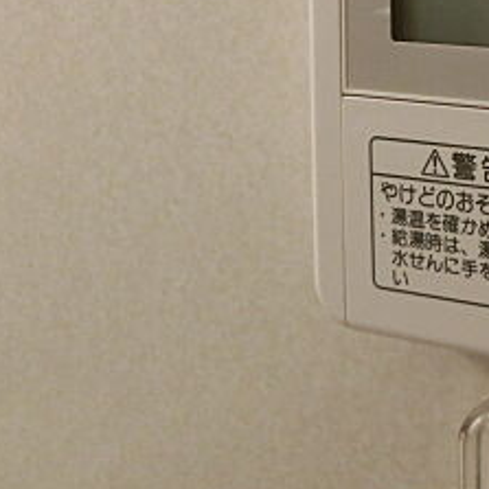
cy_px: 57
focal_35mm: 61
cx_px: 618
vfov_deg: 27.2
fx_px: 975
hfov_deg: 24.8
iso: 250
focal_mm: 4.24
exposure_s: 1/125
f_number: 3
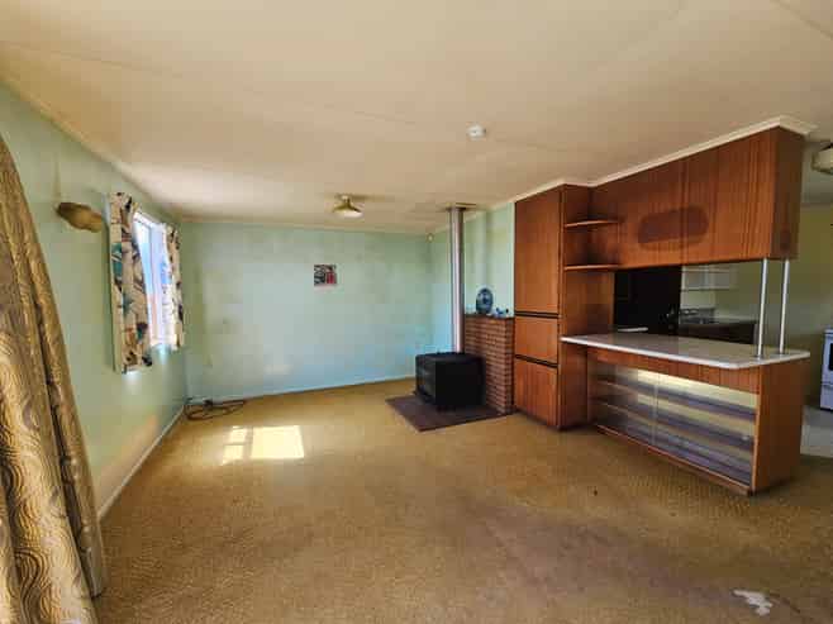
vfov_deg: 89.9
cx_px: 416
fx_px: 313
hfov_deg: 106.2
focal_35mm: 13
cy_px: 312
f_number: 2.2
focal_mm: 2.2
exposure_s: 1/193
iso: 100
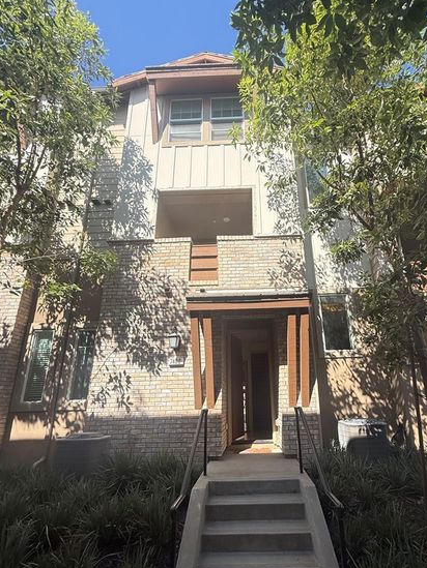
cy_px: 320
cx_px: 243
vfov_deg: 90.5
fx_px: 279
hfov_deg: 74.4
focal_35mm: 17
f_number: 2.2
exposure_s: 1/955
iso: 50
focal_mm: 2.22
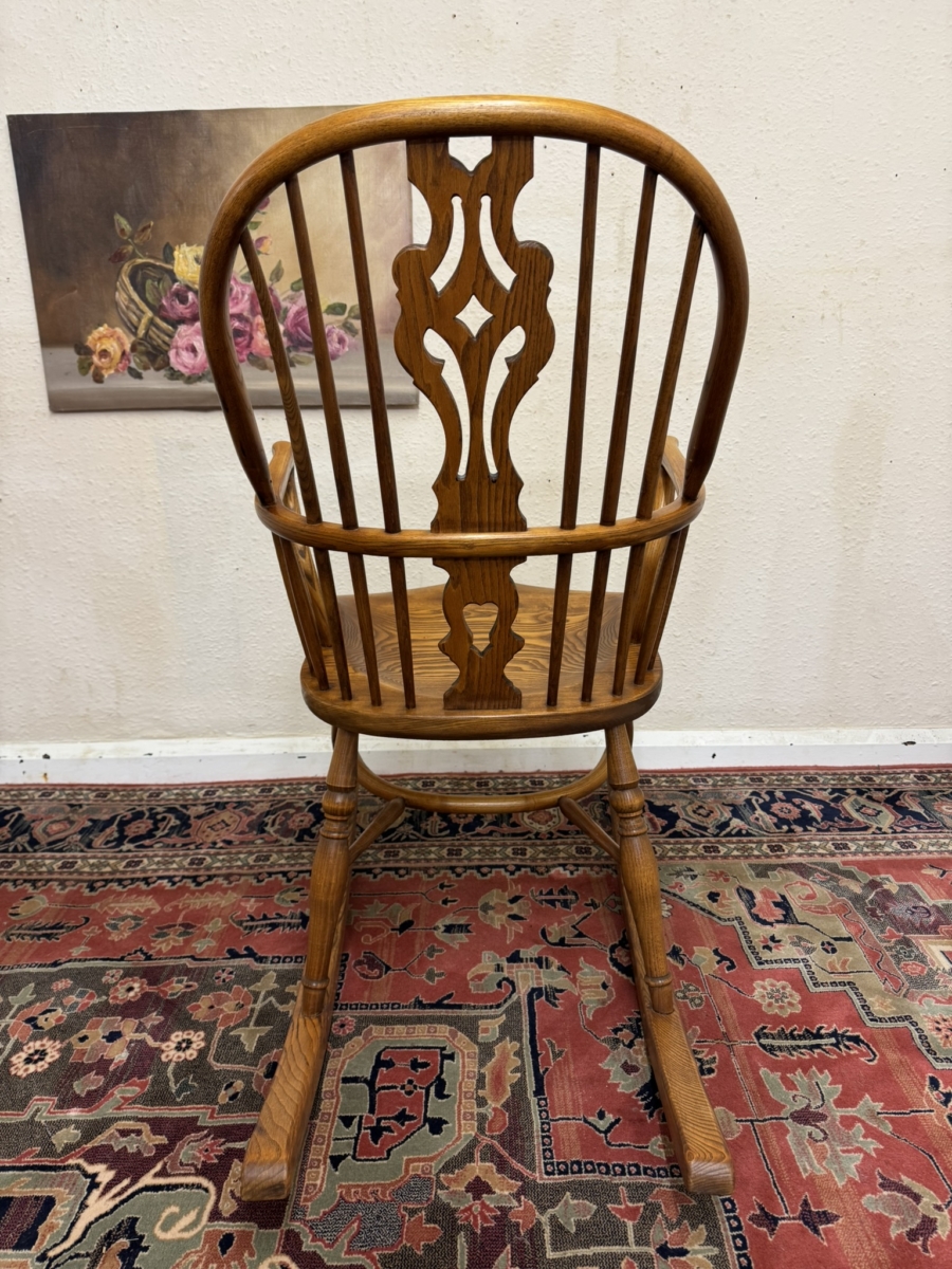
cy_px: 634
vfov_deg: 71.6
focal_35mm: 24
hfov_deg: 56.8
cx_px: 476
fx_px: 880
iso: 125
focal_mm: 6.76
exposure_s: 1/50
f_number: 1.78
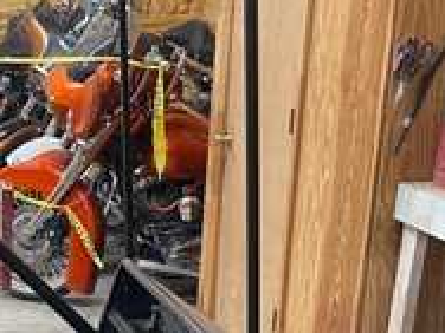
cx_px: -89
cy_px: 365
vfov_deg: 17.0
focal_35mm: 84
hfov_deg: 21.6
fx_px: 1080
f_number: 1.6
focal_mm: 5.1
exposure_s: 1/60
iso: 320
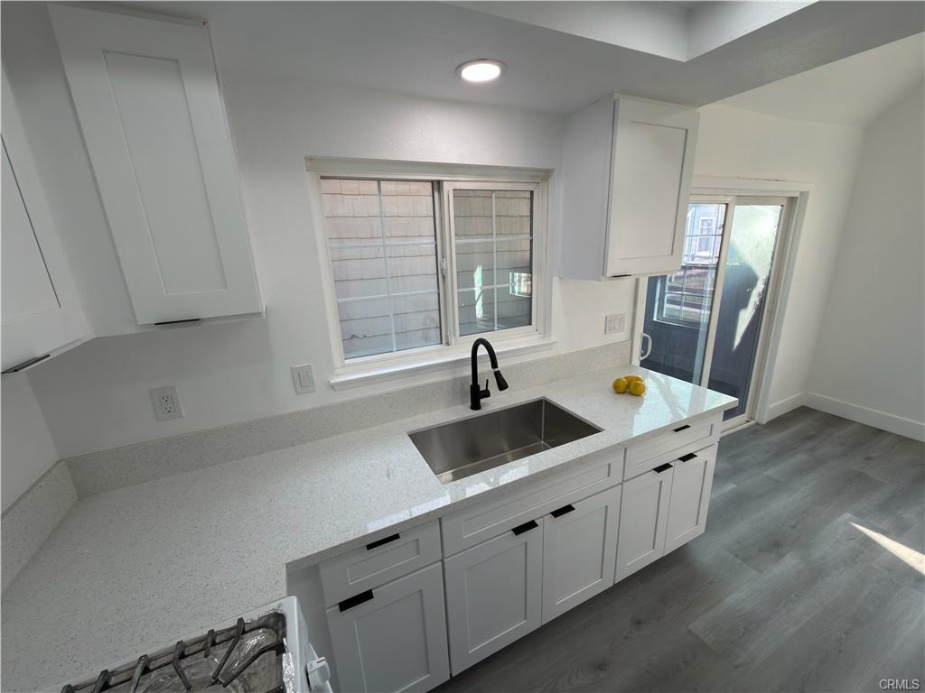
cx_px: 462
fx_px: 374
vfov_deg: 85.7
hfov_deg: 102.1
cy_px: 346
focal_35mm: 14
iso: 32
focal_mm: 2.22
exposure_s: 1/120
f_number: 2.2
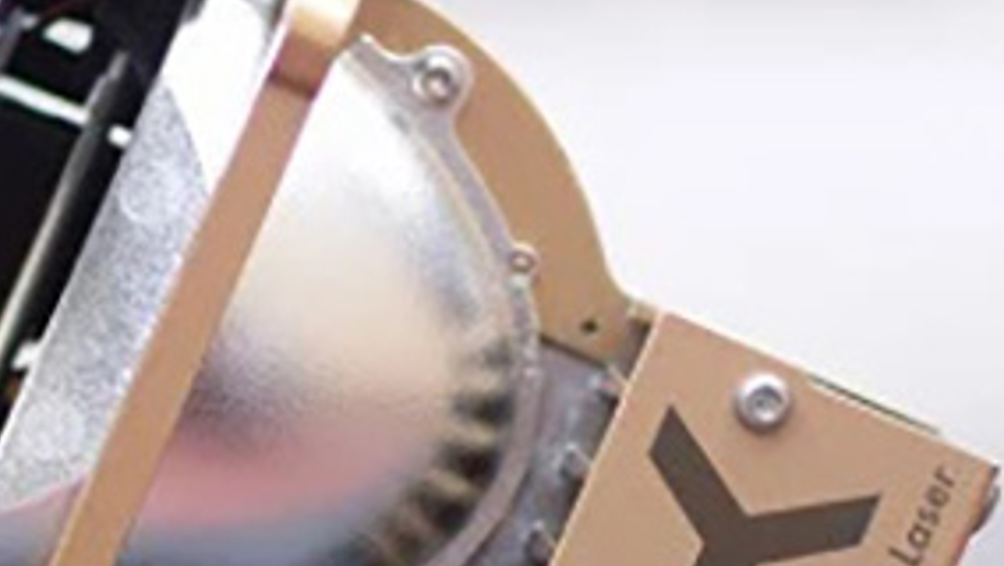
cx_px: -152
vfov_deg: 6.3
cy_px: 435
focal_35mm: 194
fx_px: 5163
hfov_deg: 10.9
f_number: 1.8
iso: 250
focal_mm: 35
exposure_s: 1/320
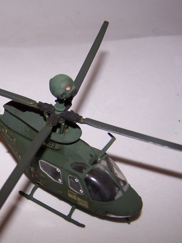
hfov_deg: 24.7
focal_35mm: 58
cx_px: 28
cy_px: 137
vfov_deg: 33.2
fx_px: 407
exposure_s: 1/60
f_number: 2.8
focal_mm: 6.3
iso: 80
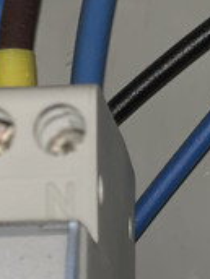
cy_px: 568
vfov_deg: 7.8
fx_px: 1957
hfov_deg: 6.1
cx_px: 109
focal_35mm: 242
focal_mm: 6
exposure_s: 1/71
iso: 16
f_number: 2.4
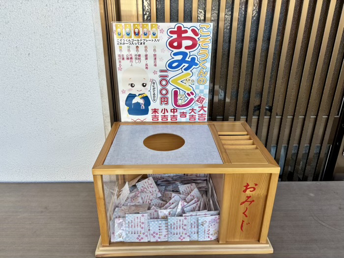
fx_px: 258
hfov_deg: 67.3
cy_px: 129
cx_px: 172
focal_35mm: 26
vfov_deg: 53.1
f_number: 1.6
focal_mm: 5.96
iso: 40
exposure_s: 1/180
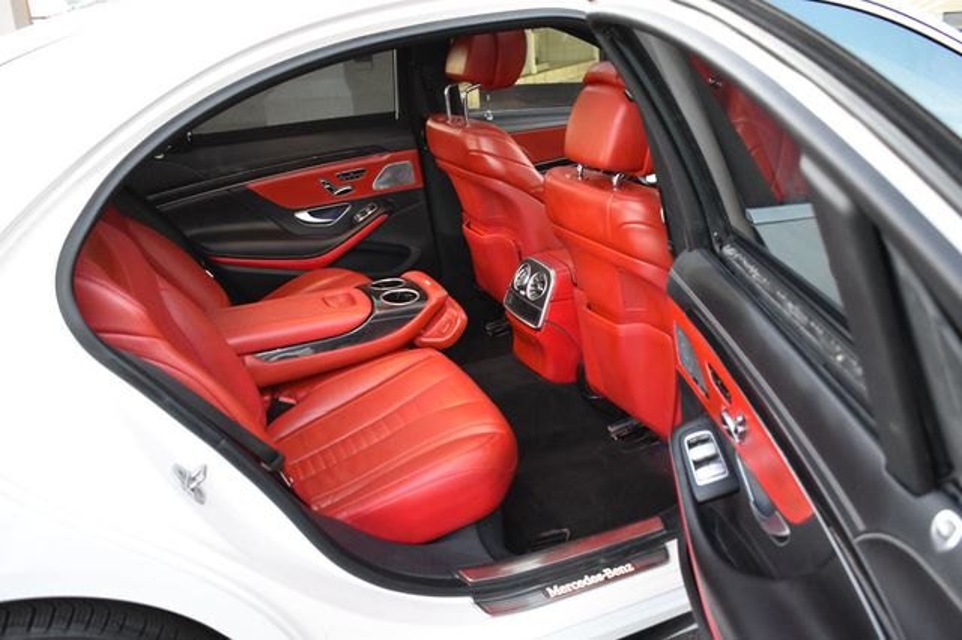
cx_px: 481
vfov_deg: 41.7
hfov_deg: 59.5
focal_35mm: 32
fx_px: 841
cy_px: 320
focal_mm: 21
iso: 2000
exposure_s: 1/60
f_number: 3.8
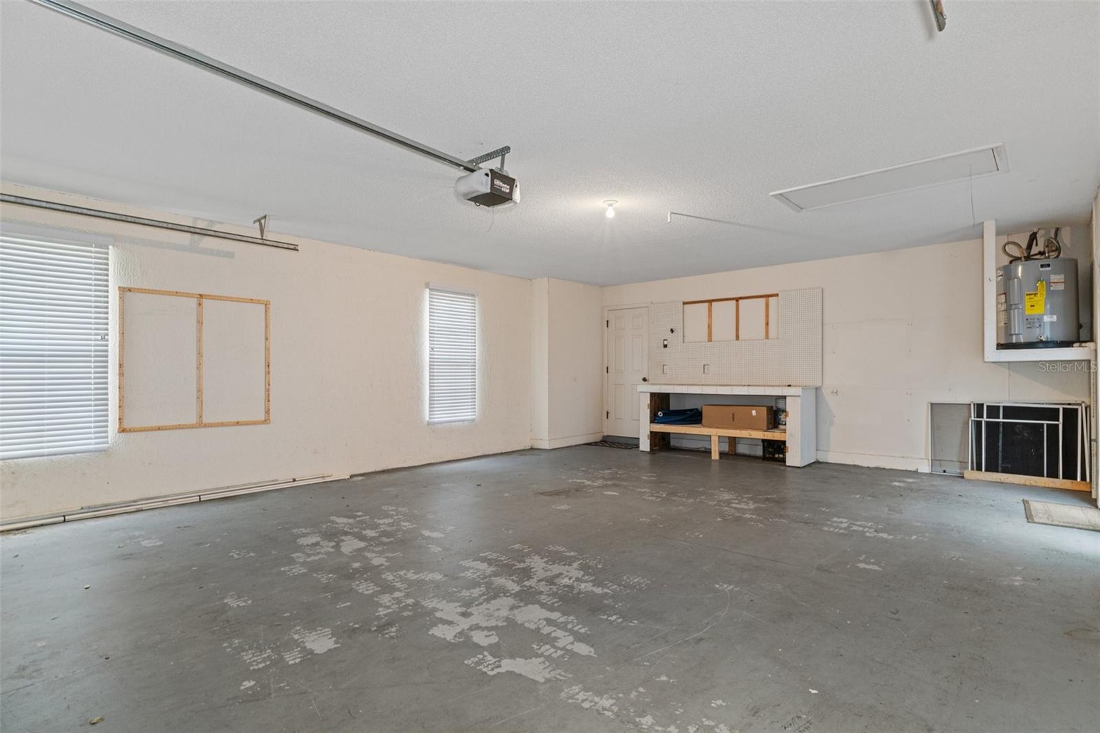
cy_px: 366
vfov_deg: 67.4
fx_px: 550
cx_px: 550
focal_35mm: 18
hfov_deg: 90.0
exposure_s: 2
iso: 320
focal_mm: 12
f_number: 8
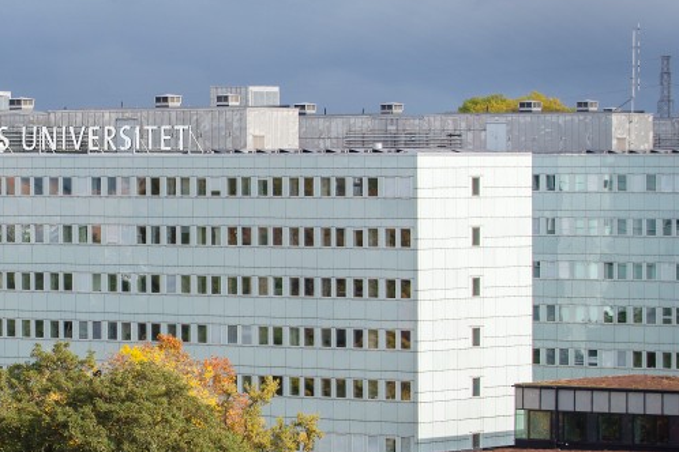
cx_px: 85
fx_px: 3979
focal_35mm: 211
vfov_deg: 6.5
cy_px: 295
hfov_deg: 9.7
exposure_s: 1/320
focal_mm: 70
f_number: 10
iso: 250
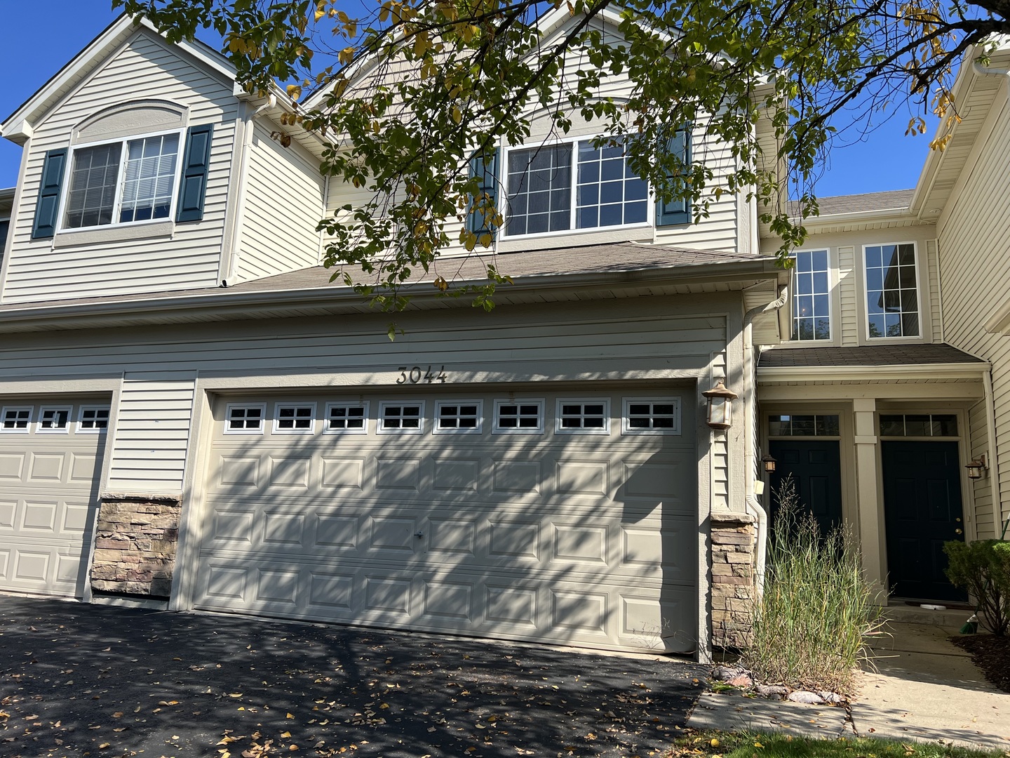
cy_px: 379
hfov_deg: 67.3
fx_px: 759
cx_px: 505
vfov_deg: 53.1
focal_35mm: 26
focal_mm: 5.7
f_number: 1.5
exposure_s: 1/3356
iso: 50
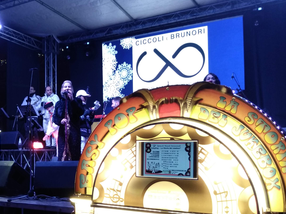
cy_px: 148
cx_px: 60
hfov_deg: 42.1
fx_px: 355
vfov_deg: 33.2
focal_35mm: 43
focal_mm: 3.83
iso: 400
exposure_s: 1/33
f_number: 2.2
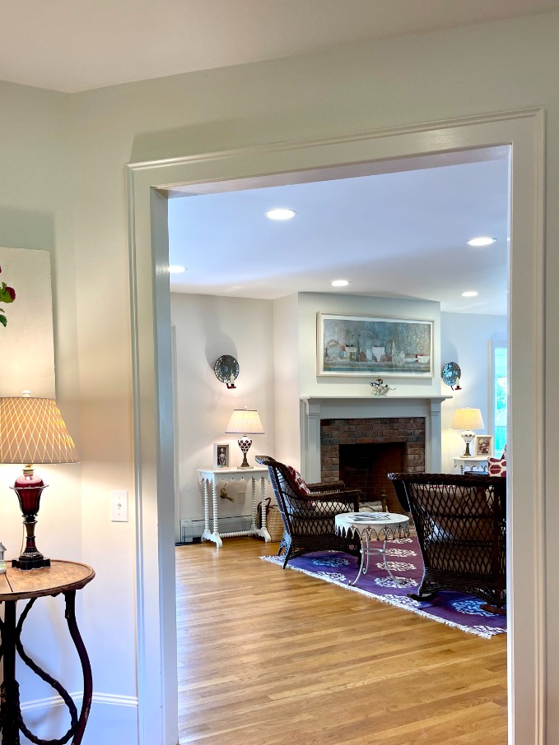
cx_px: 249
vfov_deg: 58.2
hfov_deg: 45.4
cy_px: 422
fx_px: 668
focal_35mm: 31
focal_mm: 5.1
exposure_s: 1/60
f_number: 1.6
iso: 64
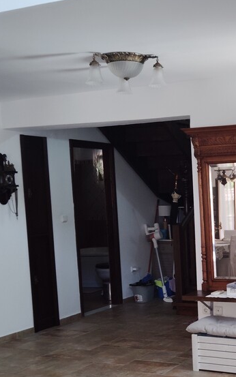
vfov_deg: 36.4
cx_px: 270
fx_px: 566
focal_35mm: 55
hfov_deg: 22.1
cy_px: 260
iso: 684
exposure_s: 1/33.3
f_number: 1.8
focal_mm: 4.22
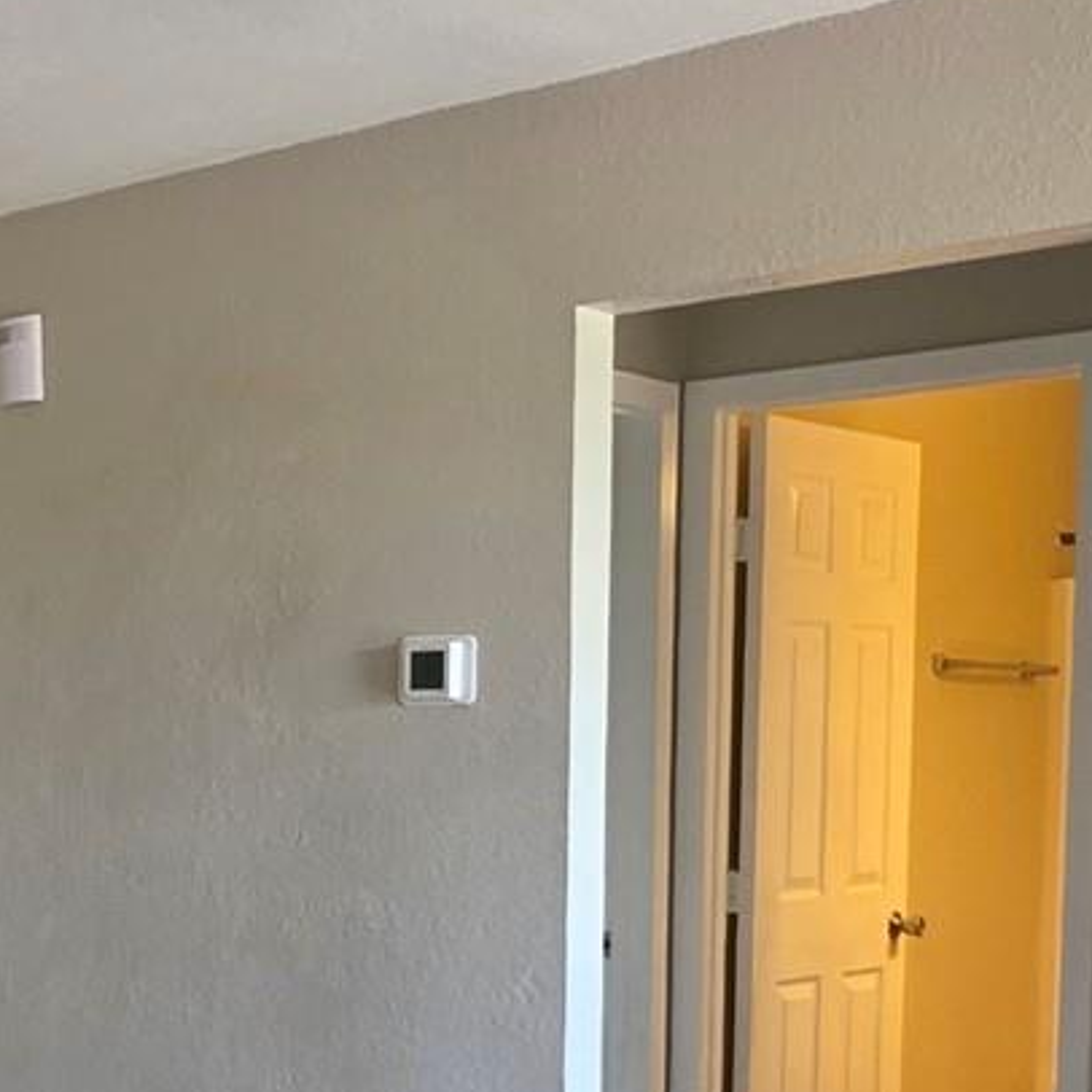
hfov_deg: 27.2
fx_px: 2070
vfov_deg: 28.7
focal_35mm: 58
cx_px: -89
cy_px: 917
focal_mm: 2.2
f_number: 1.9
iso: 200
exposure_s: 1/120
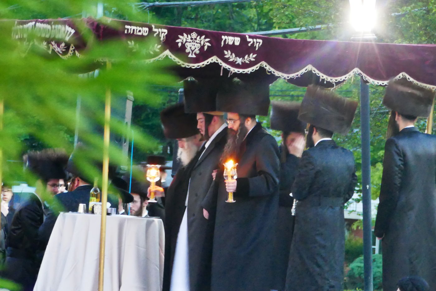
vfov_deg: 3.4
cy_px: 146
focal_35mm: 399
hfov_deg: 5.2
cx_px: 218
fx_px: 4831
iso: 2000
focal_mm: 91
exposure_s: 1/8
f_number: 7.1
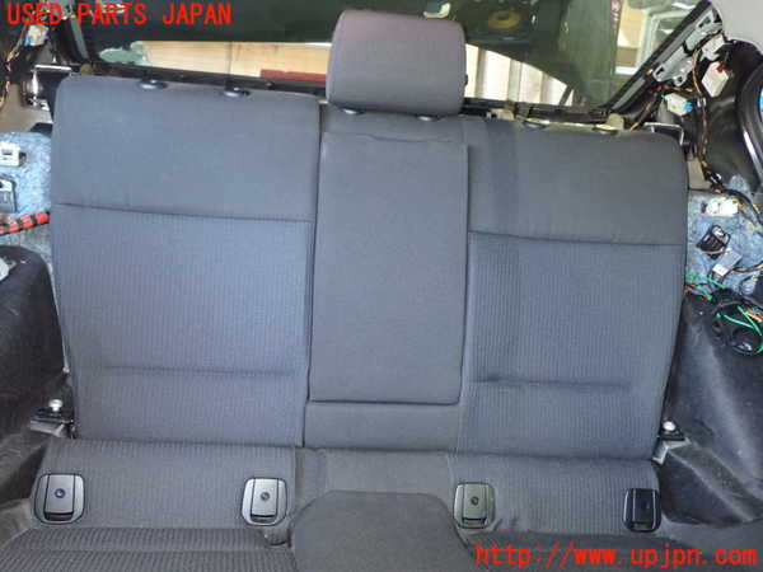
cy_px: 286
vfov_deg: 39.7
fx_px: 794
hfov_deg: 51.4
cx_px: 382
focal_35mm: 36
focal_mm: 6.37
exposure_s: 1/40
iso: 800
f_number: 2.5
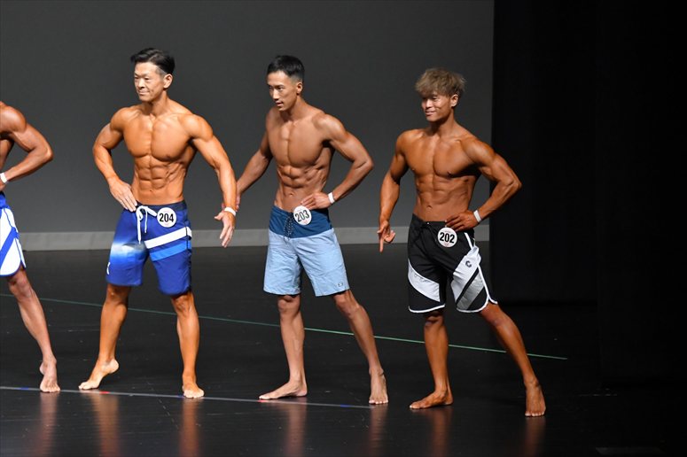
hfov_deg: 7.2
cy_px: 228
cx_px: 344
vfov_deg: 4.8
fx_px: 5436
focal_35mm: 285
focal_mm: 190
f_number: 5.6
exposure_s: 1/400
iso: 5000
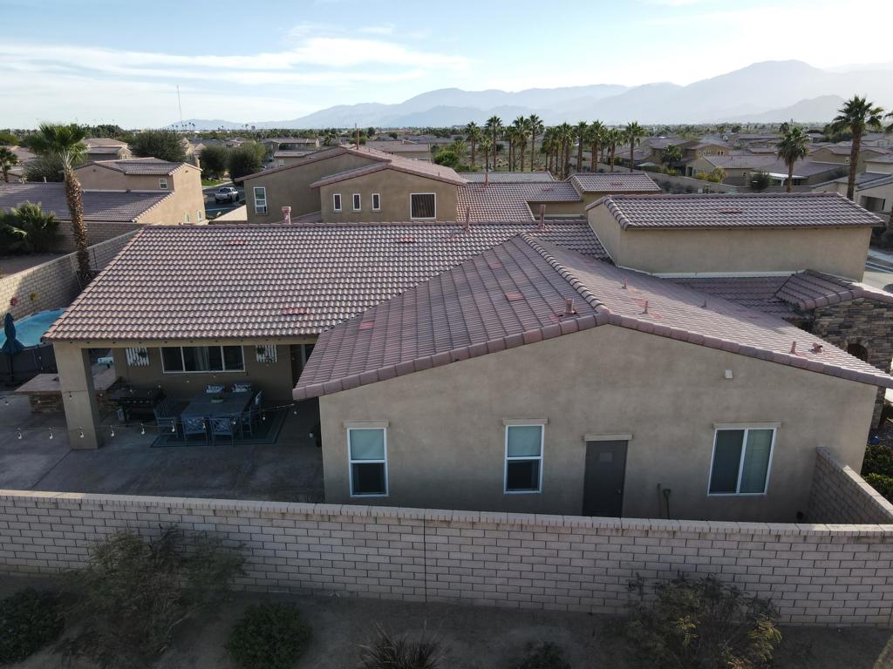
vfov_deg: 56.8
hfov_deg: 71.6
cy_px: 334
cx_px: 446
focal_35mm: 24
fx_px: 619
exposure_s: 1/320
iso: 100
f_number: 2.8
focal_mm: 4.5
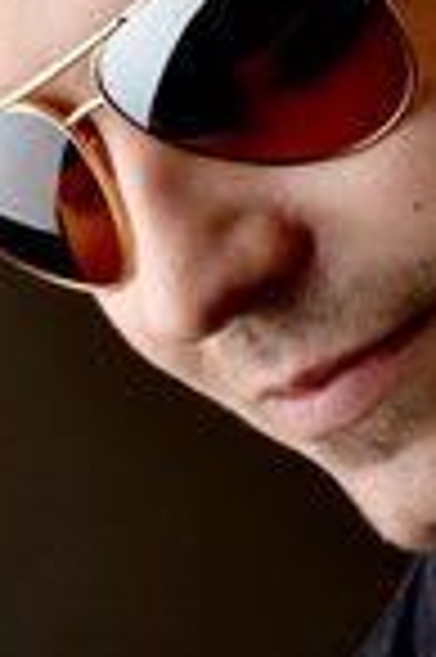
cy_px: 115
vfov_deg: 11.1
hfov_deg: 7.4
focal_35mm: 185
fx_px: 3369
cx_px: 405
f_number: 22
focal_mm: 60
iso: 100
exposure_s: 1/125
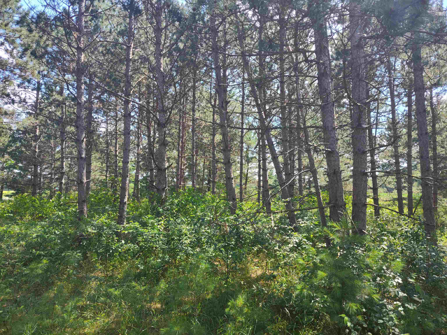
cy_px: 168
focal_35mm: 23
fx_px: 297
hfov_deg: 73.9
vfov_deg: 58.9
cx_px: 224
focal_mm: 5.56
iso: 100
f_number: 1.8
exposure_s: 1/310
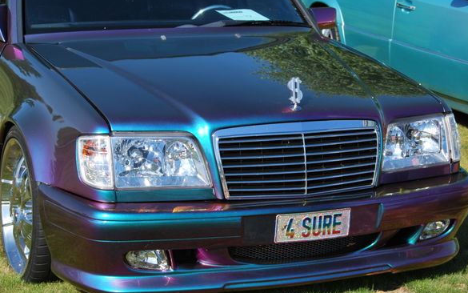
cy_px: 141
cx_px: 243
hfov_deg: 23.8
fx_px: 1110
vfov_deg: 15.0
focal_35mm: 87
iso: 100
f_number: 7.1
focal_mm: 52
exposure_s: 1/200
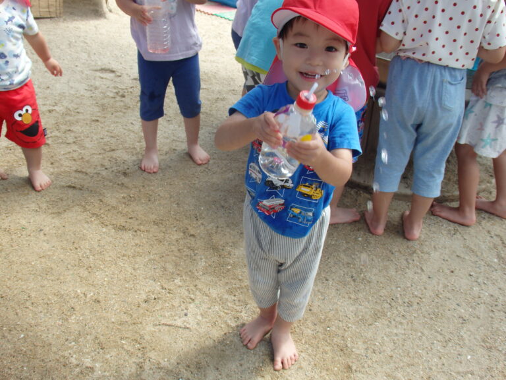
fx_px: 541
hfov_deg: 50.1
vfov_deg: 38.7
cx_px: 253
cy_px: 190
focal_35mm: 37
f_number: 3.6
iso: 125
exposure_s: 1/200
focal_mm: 6.6
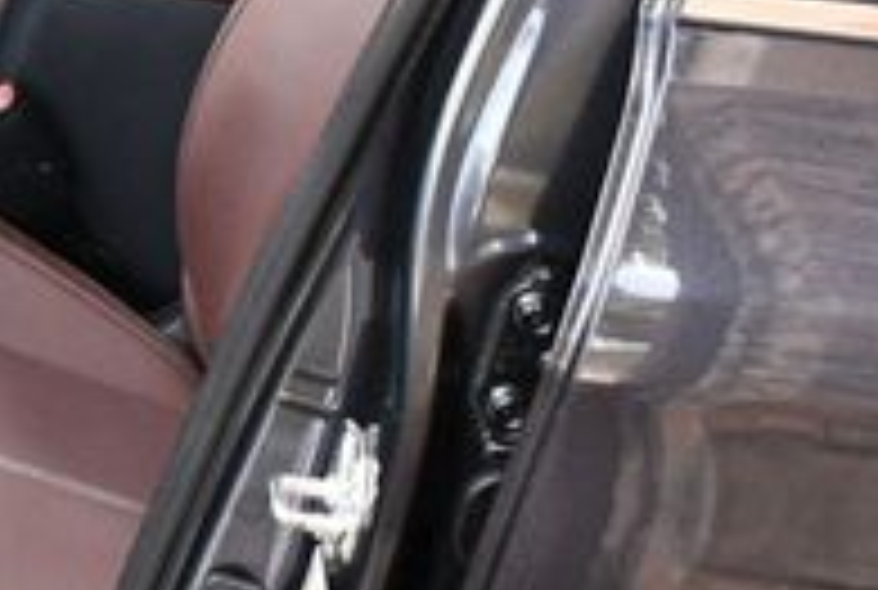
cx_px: -509
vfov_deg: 11.6
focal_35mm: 118
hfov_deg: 15.7
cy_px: 5
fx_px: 2884
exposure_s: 1/250
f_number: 3.5
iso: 800
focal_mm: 18
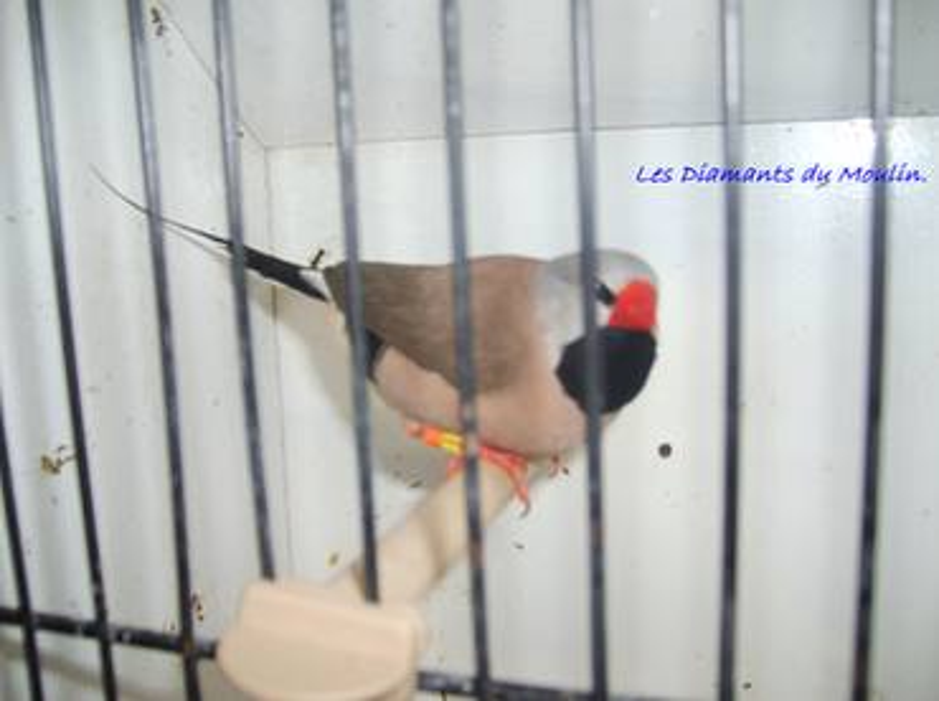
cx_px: 470
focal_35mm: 35
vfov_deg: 40.6
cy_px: 350
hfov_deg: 52.7
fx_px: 948
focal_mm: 5.8
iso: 100
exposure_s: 1/45
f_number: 2.8
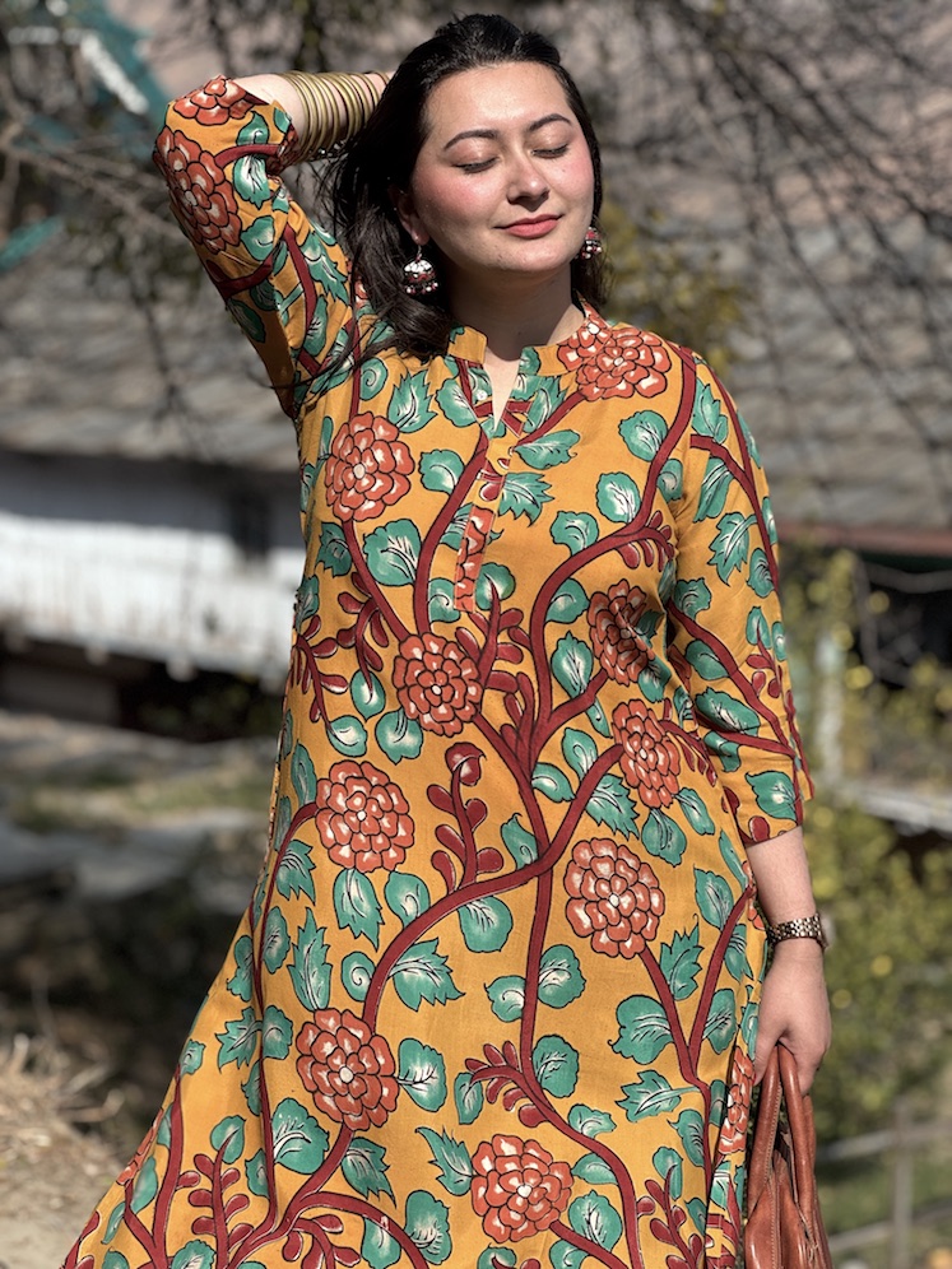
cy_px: 634
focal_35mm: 77
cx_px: 476
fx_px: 2824
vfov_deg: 25.3
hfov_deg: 19.1
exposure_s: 1/1155
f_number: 2.8
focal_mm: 9
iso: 25
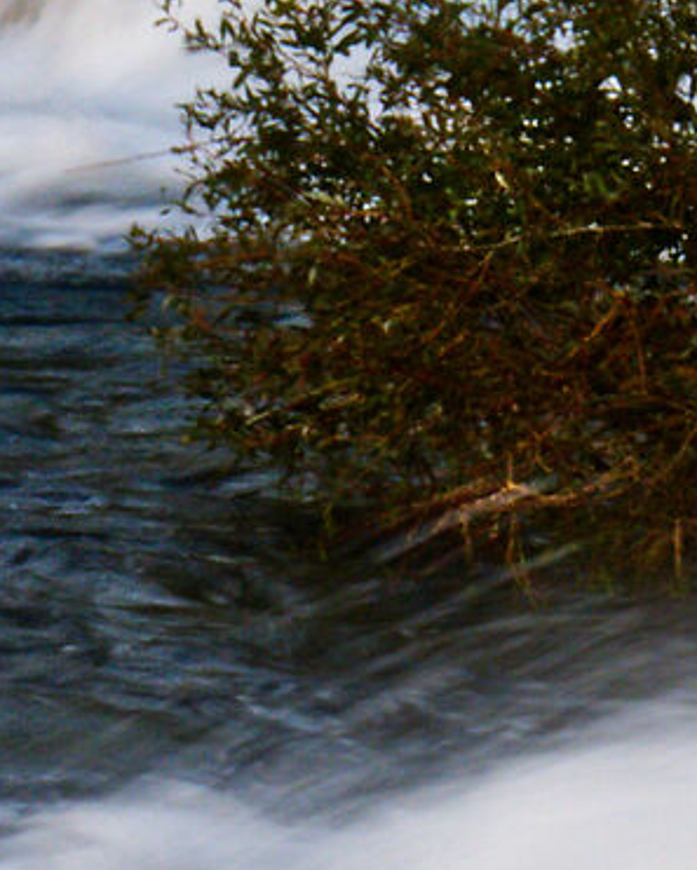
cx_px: 1192
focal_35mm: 1134
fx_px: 29229
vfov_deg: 1.7
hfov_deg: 1.4
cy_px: 936
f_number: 25
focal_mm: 125
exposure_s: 1/13
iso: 200
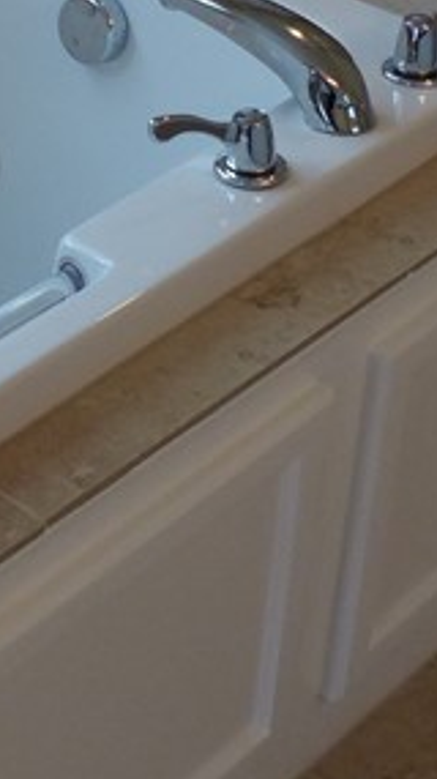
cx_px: -115
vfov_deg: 21.2
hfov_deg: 12.0
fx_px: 2022
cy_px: 38
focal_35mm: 98
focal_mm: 4.5
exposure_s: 1/60
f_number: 2.8
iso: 160
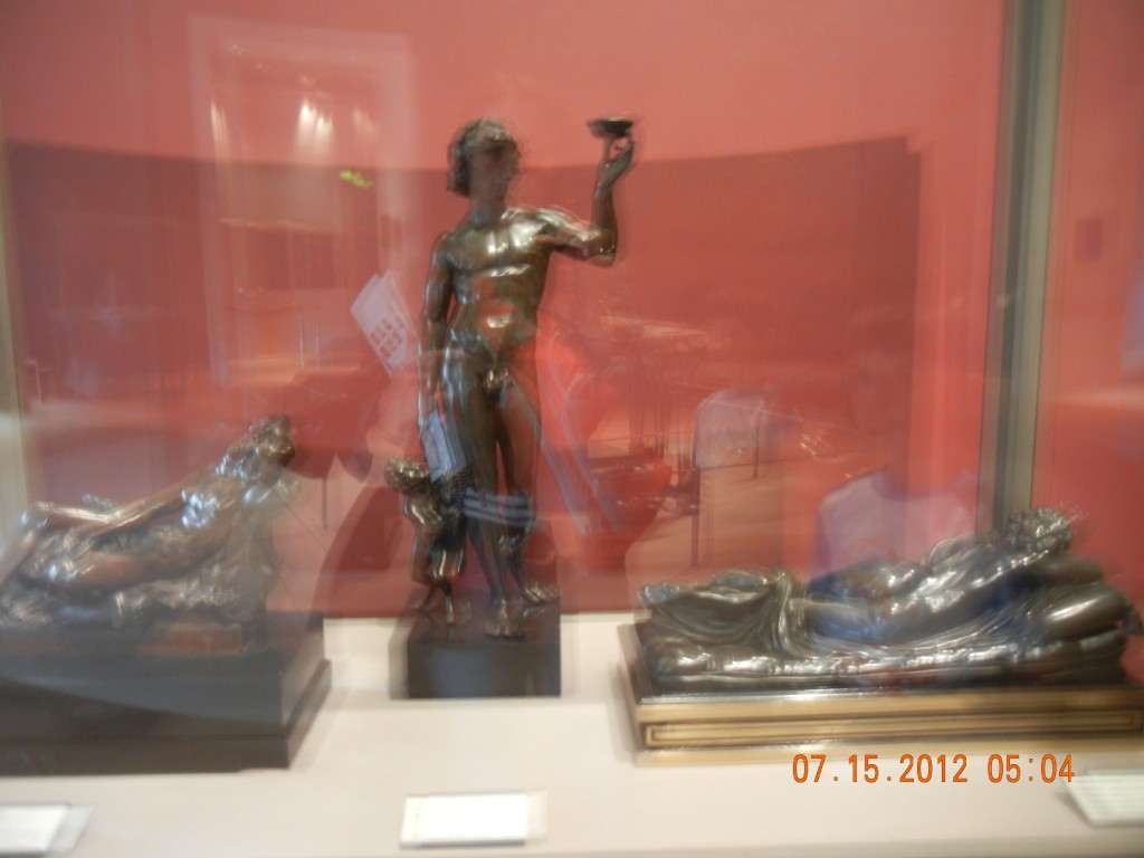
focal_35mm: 30
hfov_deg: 60.0
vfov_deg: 46.8
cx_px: 572
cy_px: 429
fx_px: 991
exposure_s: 1/1.7
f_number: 3.5
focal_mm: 5.4
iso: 200
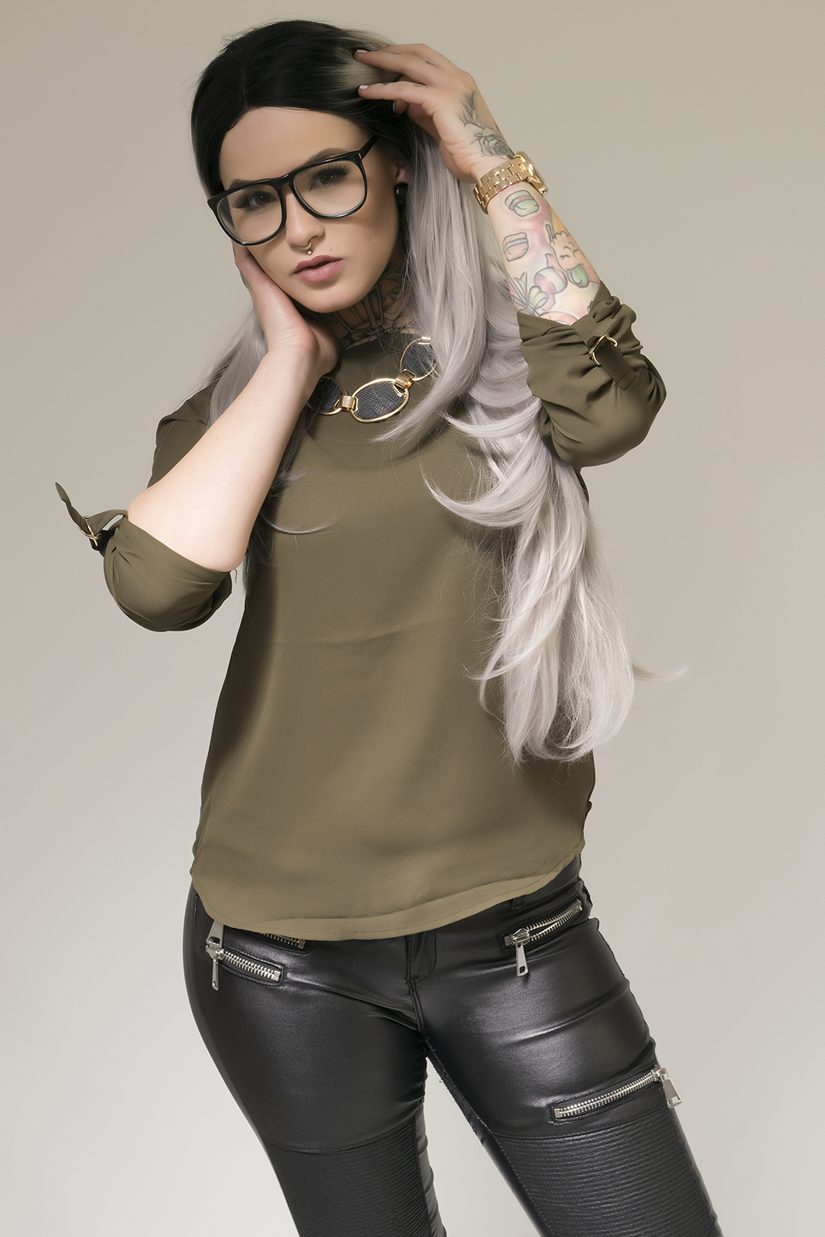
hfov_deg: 16.6
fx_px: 2835
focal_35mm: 82
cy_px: 618
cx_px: 412
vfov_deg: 24.6
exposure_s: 1/60
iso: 200
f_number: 11
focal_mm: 55
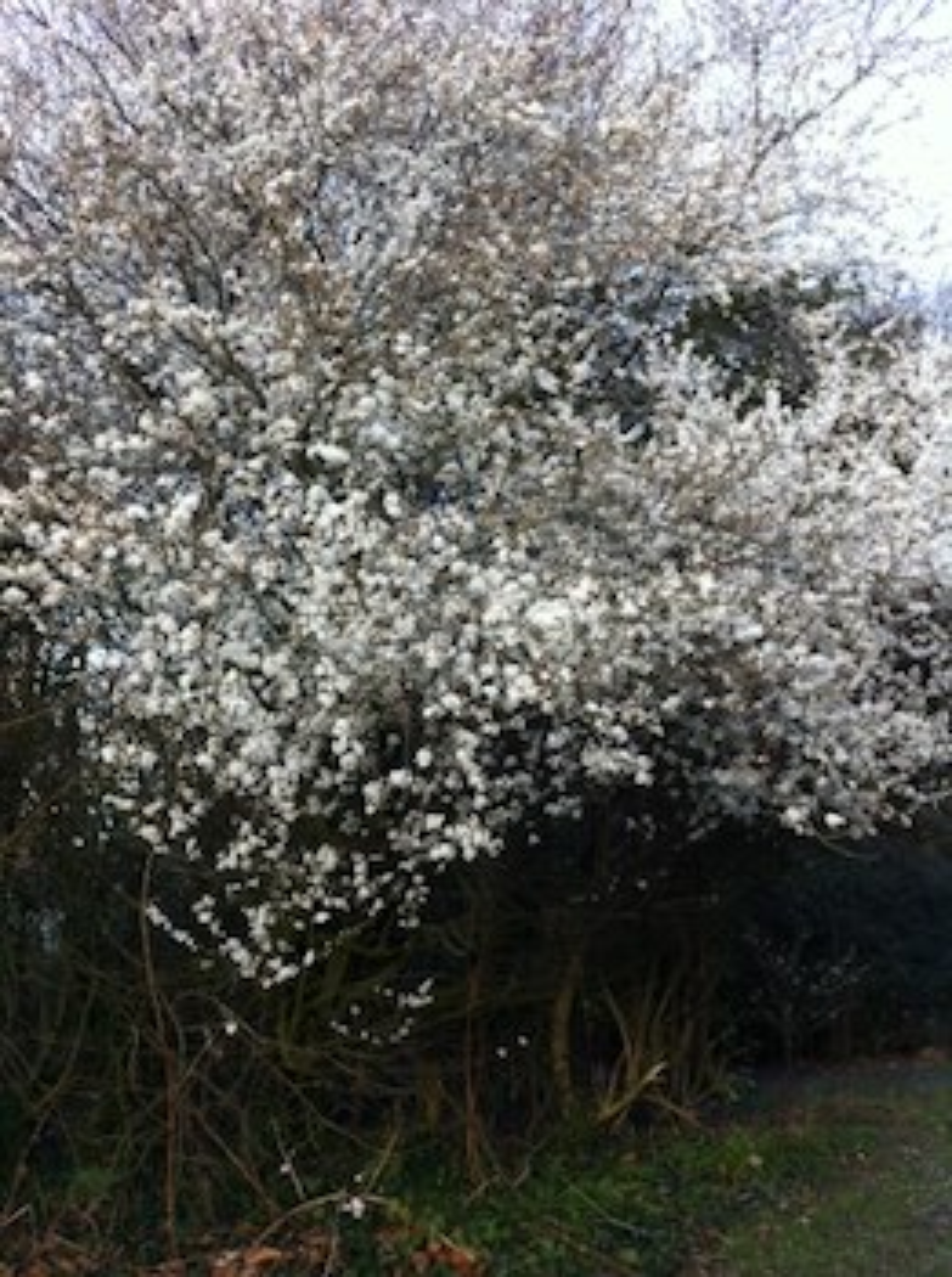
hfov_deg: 40.6
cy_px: 638
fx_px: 1288
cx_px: 476
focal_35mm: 35
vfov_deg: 52.7
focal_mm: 3.85
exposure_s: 1/175
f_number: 2.8
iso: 80
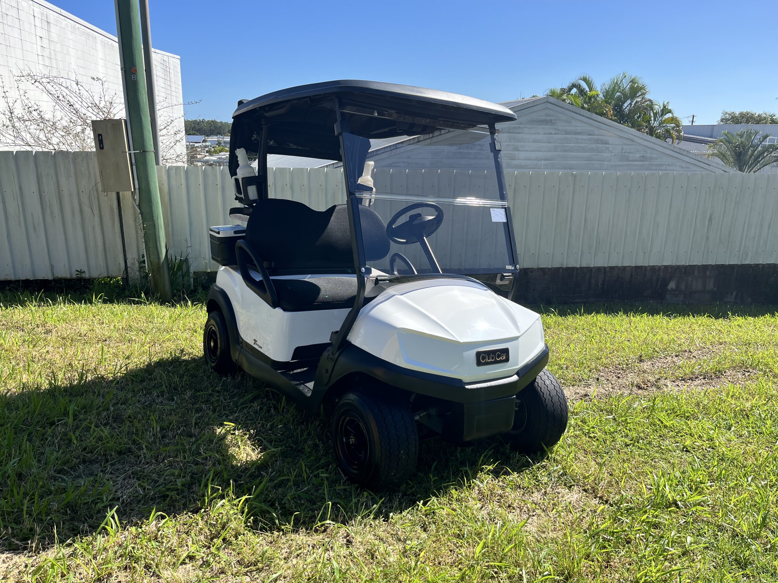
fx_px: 584
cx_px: 389
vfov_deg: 53.1
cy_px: 292
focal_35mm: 26
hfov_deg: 67.3
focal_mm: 5.1
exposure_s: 1/2309
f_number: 1.6
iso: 50
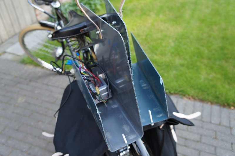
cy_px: 78
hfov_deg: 59.6
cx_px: 118
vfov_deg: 41.6
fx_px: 205
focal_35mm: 32
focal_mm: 21
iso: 200
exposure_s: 1/200
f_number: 4.5
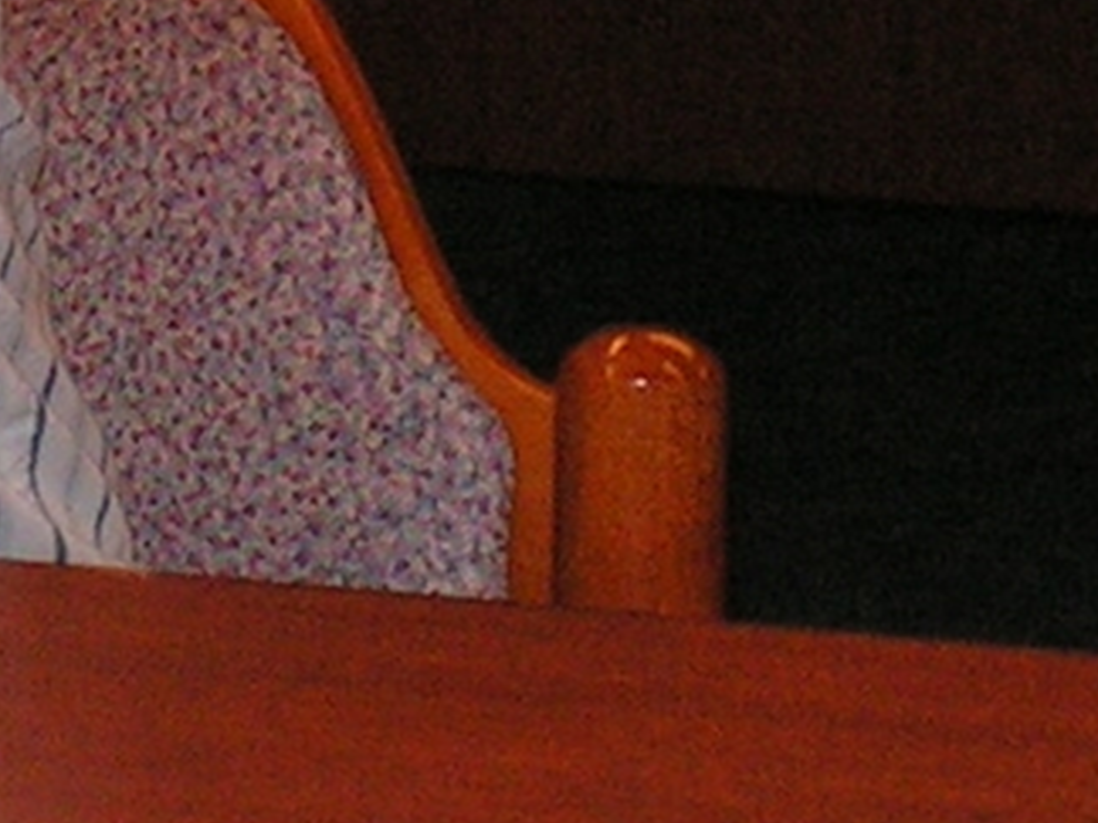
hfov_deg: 4.6
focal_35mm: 430
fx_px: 13639
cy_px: -691
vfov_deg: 3.4
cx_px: -630
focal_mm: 14.5
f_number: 3.3
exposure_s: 1/100
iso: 200
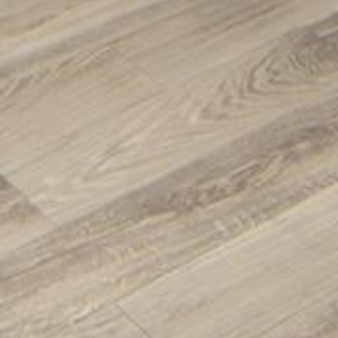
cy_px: -555
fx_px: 1524
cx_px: 76
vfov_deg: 10.4
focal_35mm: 138
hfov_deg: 12.6
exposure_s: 1/60
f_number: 4
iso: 450
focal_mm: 12
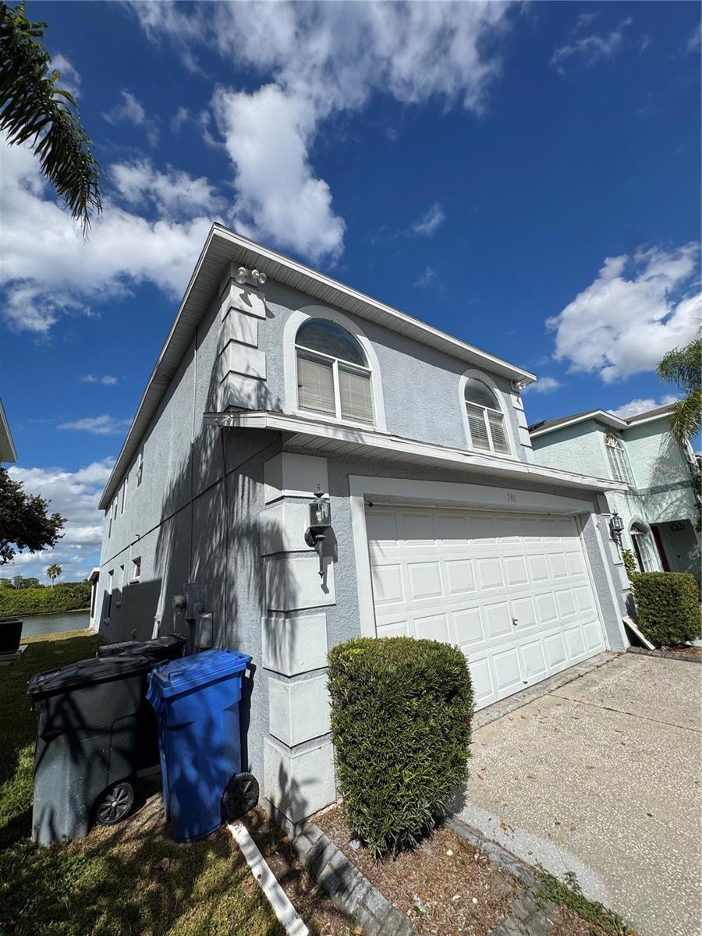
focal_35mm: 14
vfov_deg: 102.1
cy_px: 468
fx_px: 379
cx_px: 351
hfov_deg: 85.7
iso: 40
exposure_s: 1/4132
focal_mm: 2.22
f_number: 2.2
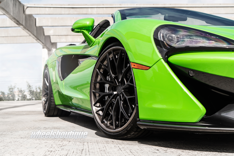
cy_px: 78
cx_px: 117
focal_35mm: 52
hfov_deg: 38.2
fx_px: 338
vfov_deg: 26.0
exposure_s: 1/320
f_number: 6.3
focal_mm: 52
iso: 200
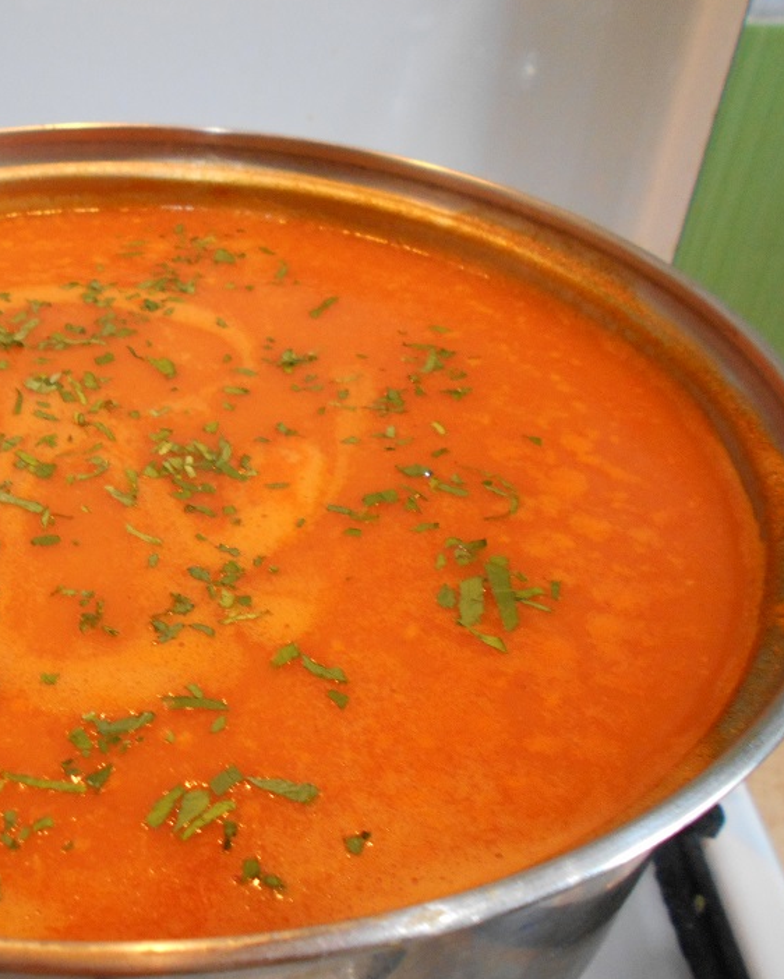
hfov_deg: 38.5
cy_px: 515
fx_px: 1073
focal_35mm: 37
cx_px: 149
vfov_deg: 49.1
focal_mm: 4.6
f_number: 3.2
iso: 400
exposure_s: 1/20
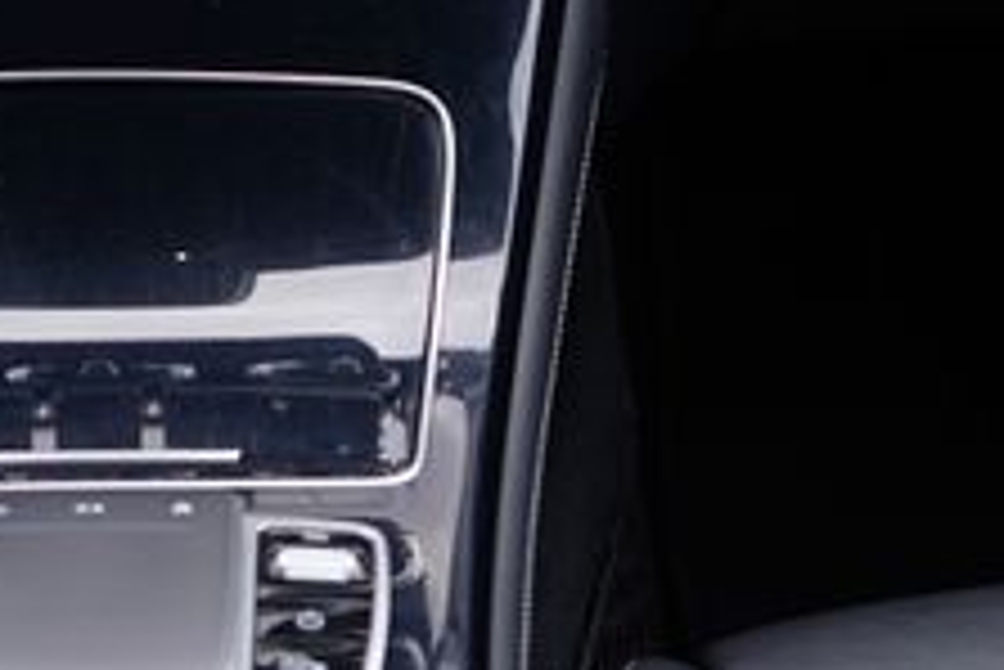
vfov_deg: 11.6
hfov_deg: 18.4
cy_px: -501
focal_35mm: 110
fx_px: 3070
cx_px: 185
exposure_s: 1/30
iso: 200
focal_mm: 24
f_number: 2.8
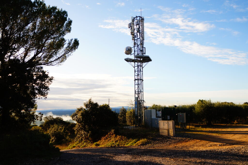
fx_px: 196
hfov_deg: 64.6
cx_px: 124
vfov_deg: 45.6
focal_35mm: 28
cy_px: 82
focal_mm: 19
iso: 200
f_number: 4
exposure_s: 1/1000
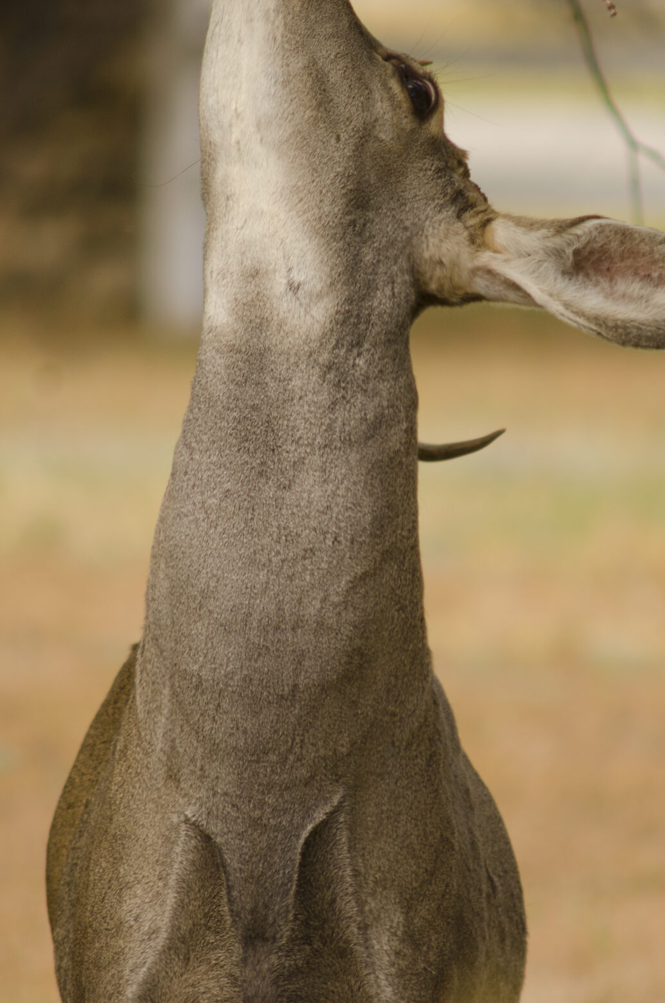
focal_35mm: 735
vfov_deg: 2.8
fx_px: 20455
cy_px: 435
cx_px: 416
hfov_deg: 1.9
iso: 100
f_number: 5.6
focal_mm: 300
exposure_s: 1/250
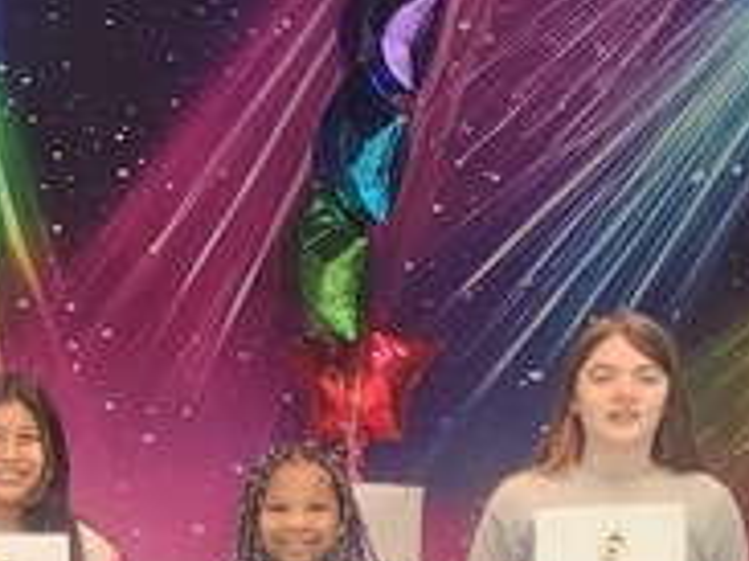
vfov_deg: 11.1
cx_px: -254
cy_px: 815
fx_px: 2789
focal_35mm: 129
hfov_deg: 14.6
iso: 250
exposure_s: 1/120
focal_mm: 6.4
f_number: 1.8
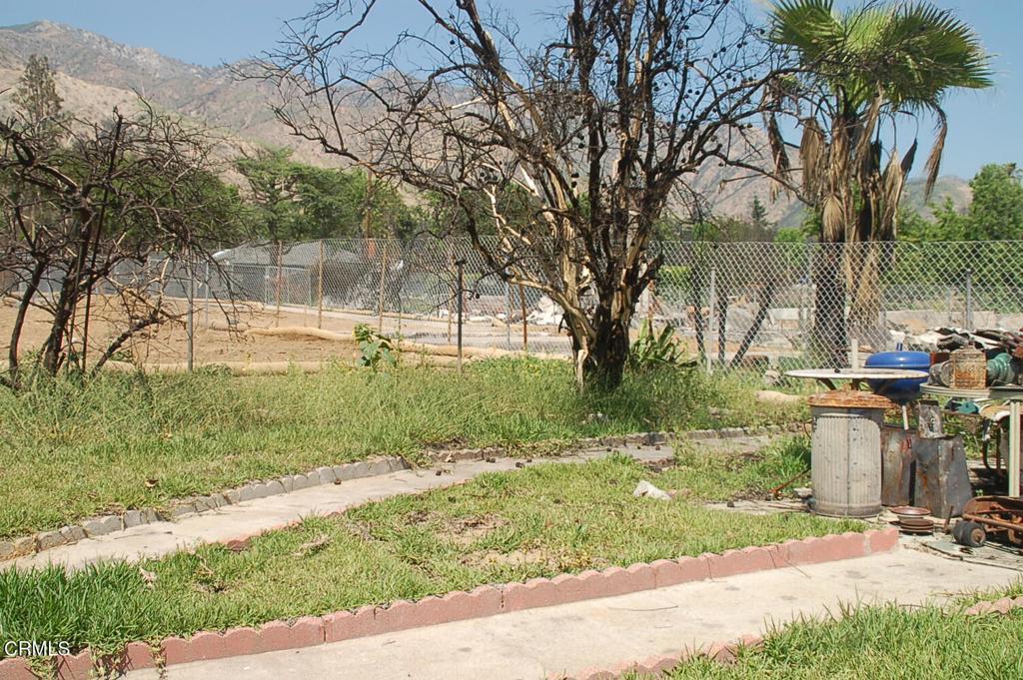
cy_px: 340
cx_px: 512
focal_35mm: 38
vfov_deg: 35.4
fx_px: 1065
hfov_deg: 51.3
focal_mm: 25
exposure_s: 1/320
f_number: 9
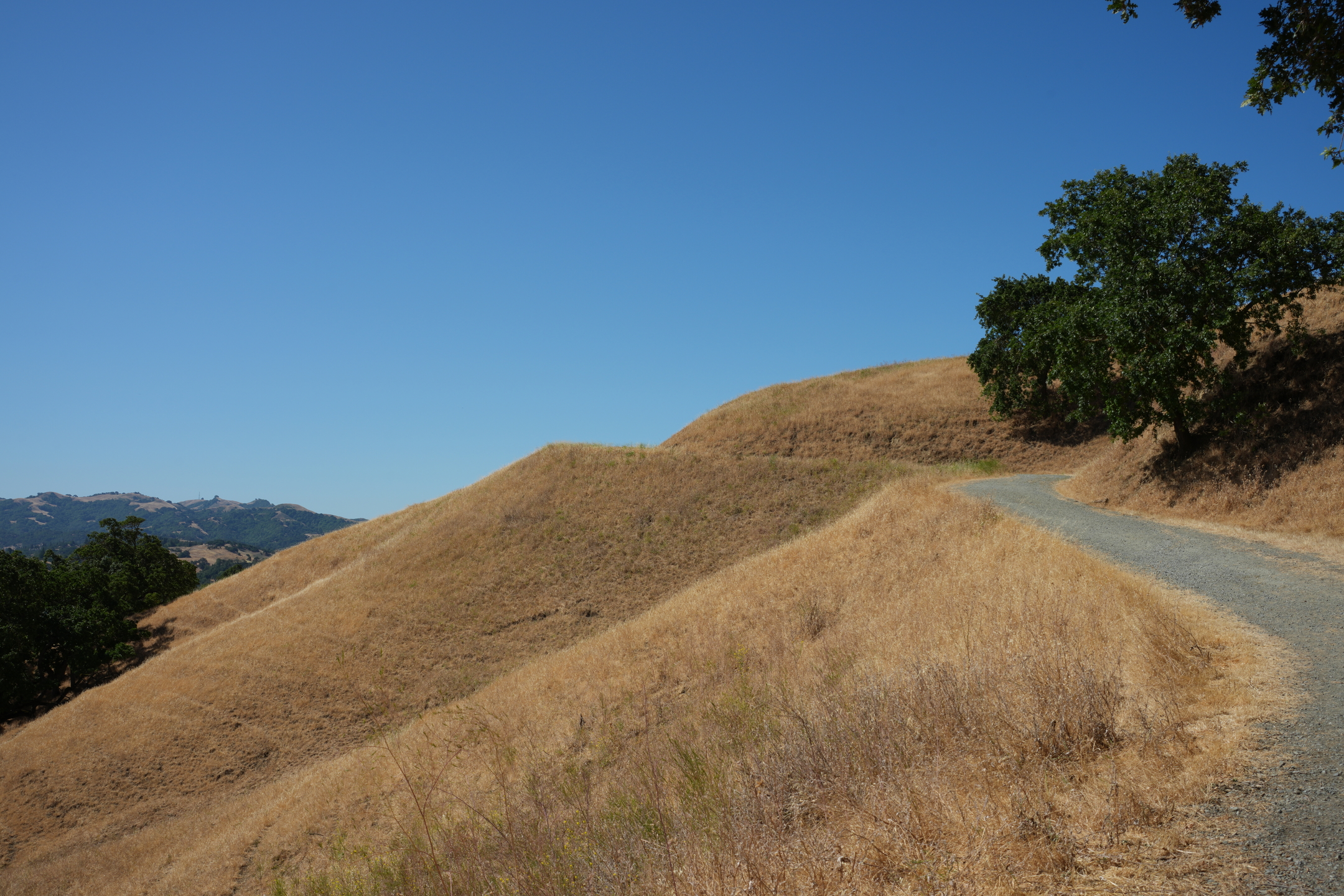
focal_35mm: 37
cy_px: 448
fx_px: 1381
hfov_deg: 51.9
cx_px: 672
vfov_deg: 35.9
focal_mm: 37
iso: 100
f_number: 14
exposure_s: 1/125
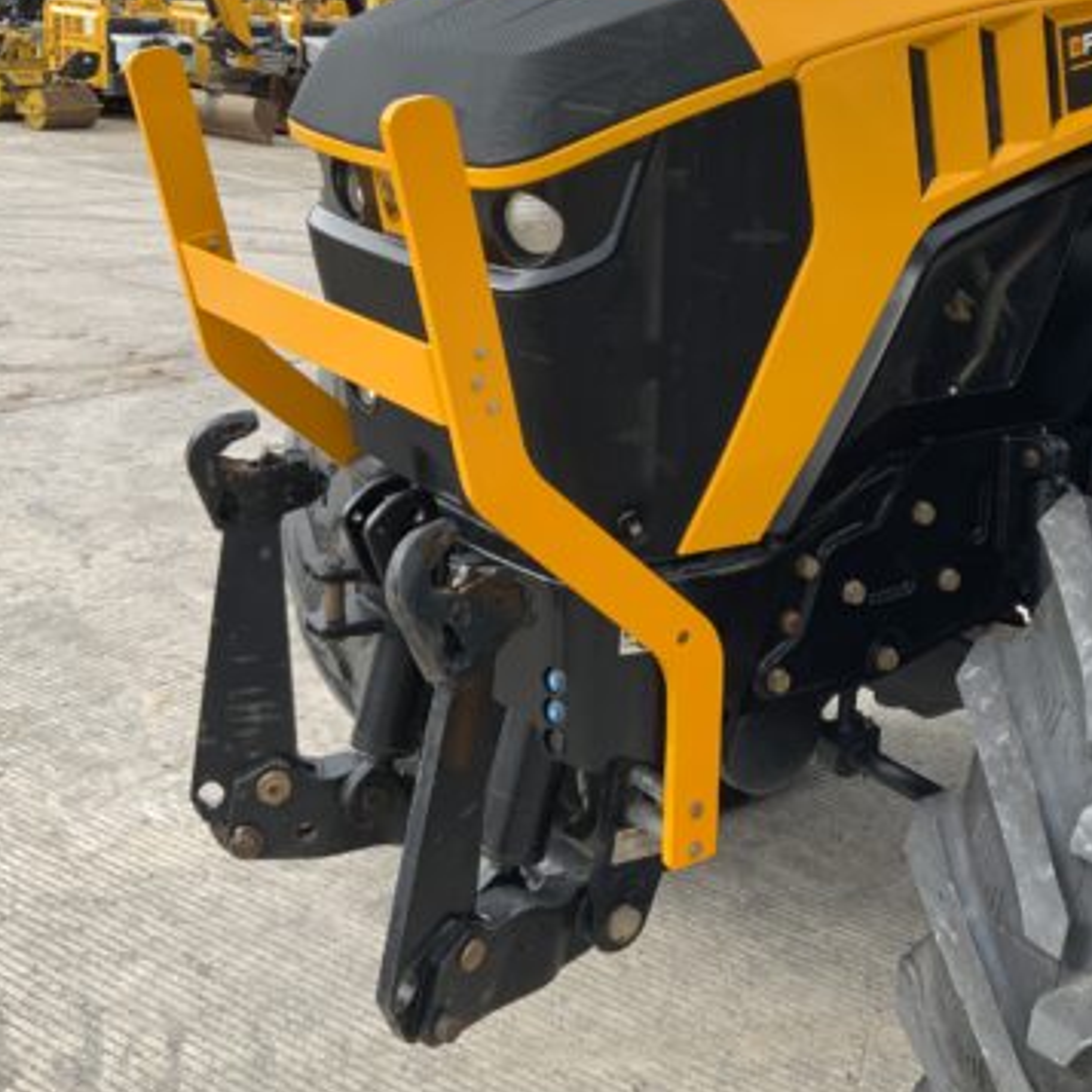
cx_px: 814
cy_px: 398
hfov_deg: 36.0
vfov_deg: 36.5
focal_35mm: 46
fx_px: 1642
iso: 16
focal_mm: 3
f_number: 1.8
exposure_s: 1/556
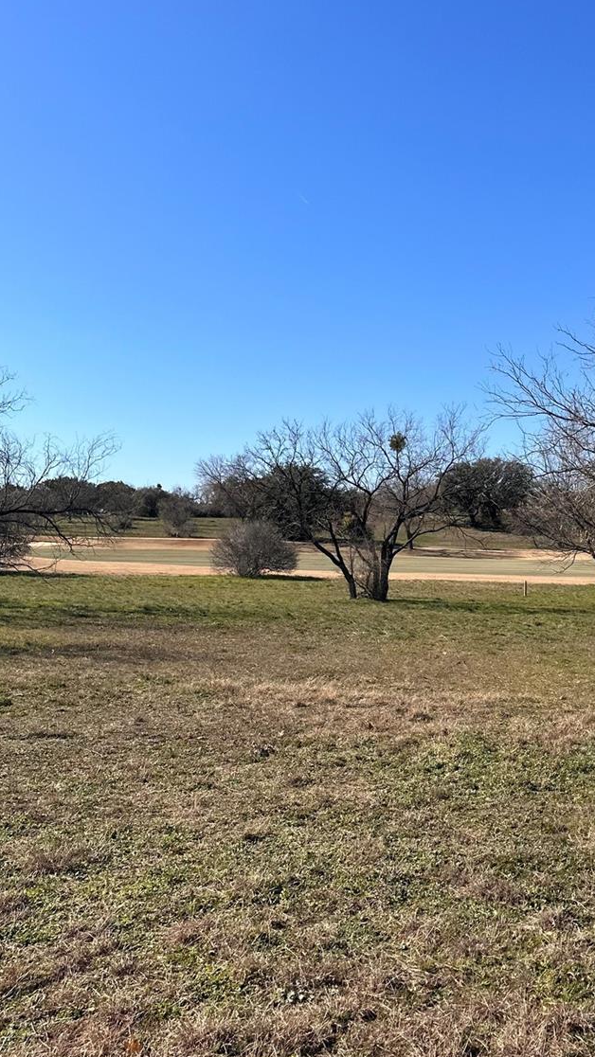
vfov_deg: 55.3
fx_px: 1009
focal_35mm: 36
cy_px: 537
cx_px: 466
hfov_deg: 32.1
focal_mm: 6.86
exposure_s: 1/4762
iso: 80
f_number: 1.78
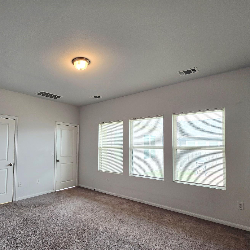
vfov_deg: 80.5
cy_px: 138
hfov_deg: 78.7
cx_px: 88
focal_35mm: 18
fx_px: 147
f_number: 2.2
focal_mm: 2.2
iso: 50
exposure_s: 1/60.2
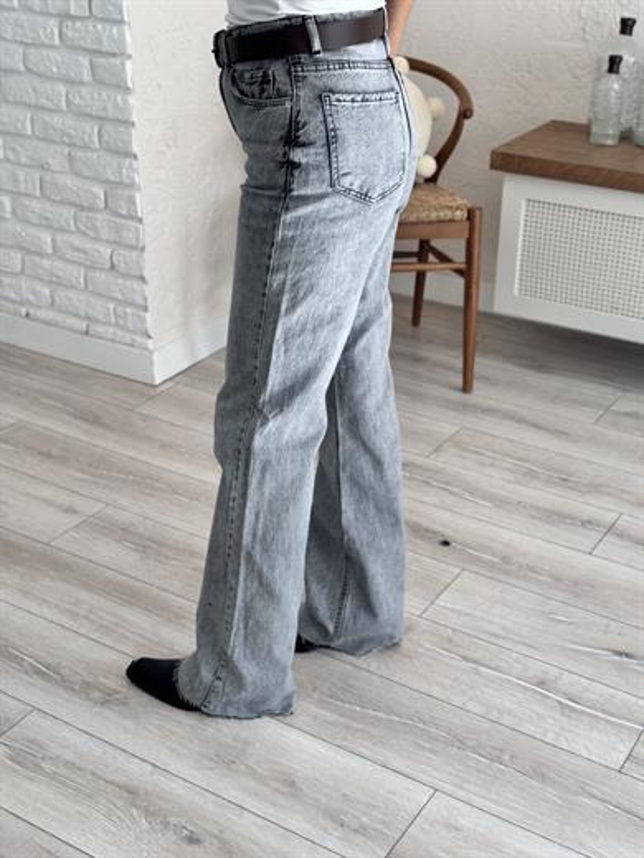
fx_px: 1191
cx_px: 322
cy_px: 429
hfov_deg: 30.3
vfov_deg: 39.7
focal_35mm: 48
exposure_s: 1/218
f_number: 1.78
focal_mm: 6.76
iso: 64
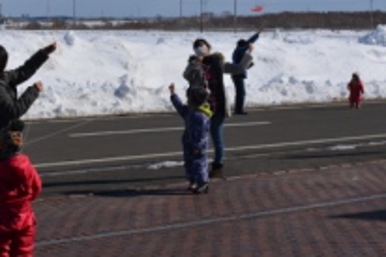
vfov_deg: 13.8
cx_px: 22
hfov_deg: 20.3
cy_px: 29
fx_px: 1050
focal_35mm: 98
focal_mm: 30
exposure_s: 1/400
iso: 100
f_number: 10
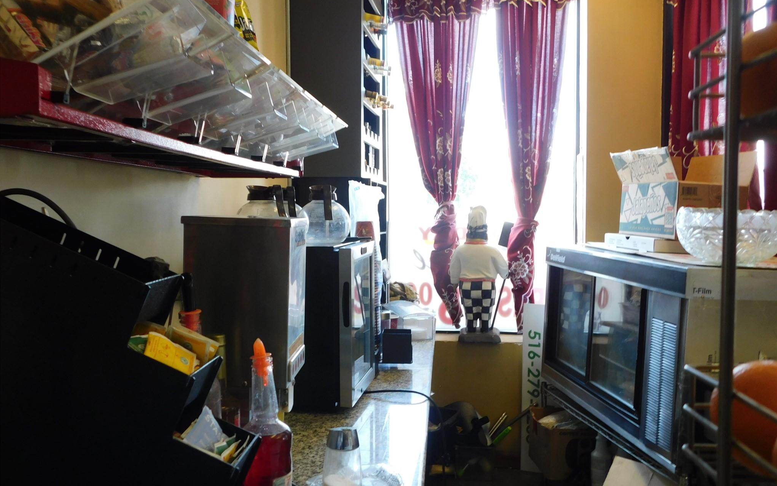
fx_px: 678
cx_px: 390
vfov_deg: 39.4
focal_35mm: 32
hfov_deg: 59.7
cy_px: 260
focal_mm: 5.3
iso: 125
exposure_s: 1/20
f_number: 3.2
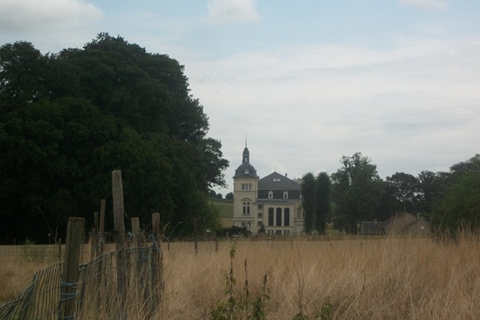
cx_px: 240
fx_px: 1346
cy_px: 158
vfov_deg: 13.5
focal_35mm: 101
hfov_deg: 20.2
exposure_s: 1/640
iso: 80
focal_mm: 17.1
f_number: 5.2
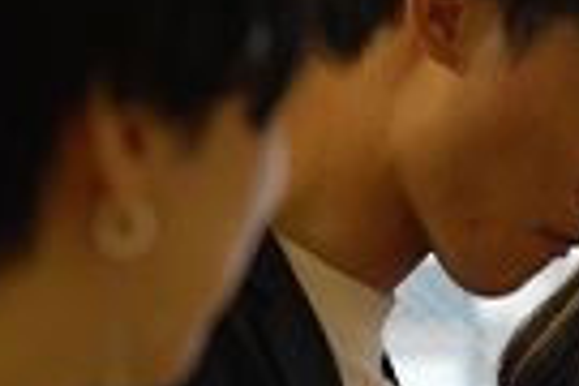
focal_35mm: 299
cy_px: 515
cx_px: 806
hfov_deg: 6.8
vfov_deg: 4.6
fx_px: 4809
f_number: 5.6
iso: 3200
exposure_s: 1/60
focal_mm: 101
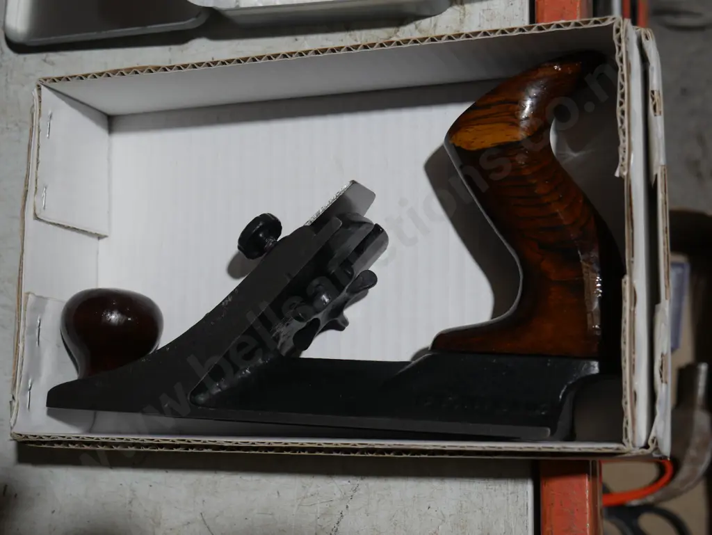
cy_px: 268
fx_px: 1111
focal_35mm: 54
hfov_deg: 35.5
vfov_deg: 27.1
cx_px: 356
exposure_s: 1/60
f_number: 5.3
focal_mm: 27
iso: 320
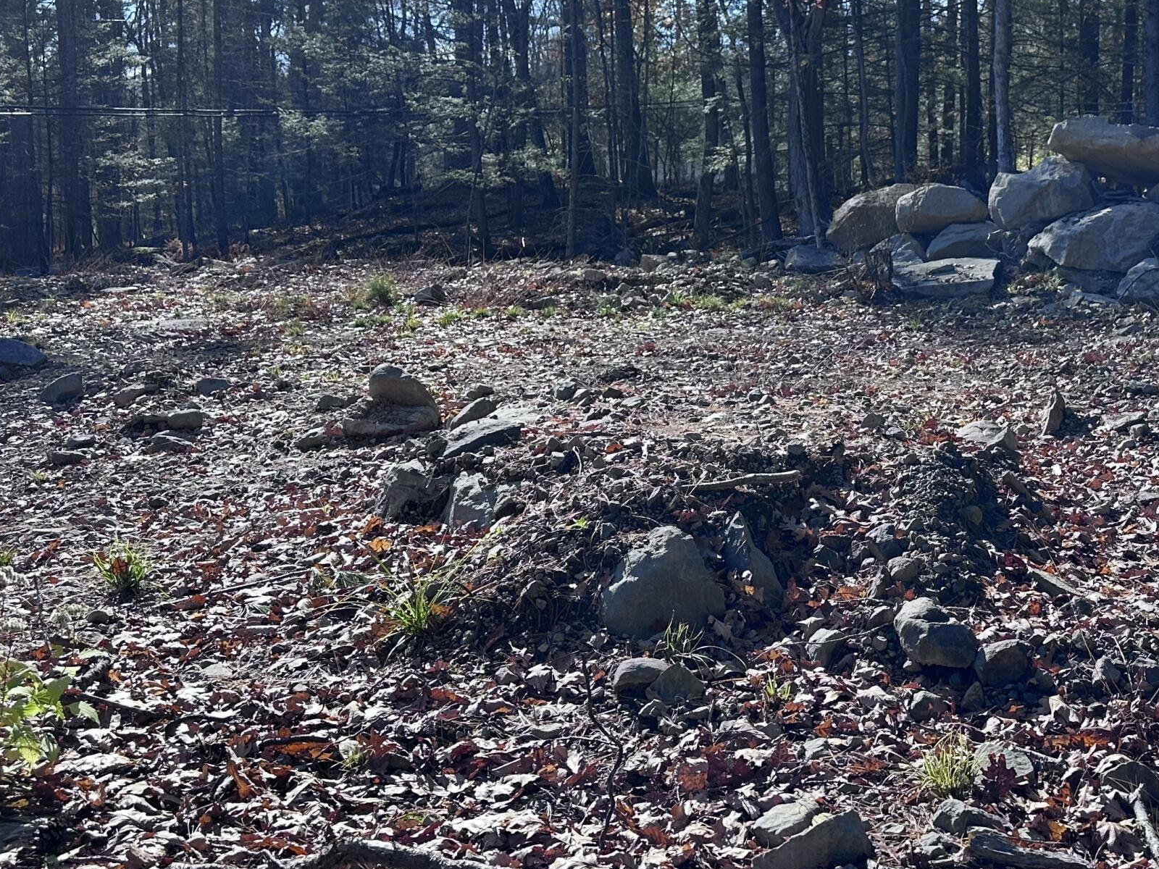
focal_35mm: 45
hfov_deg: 41.2
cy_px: 320
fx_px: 1507
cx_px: 826
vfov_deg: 32.0
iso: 80
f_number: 1.78
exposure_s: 1/1949
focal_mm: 6.86
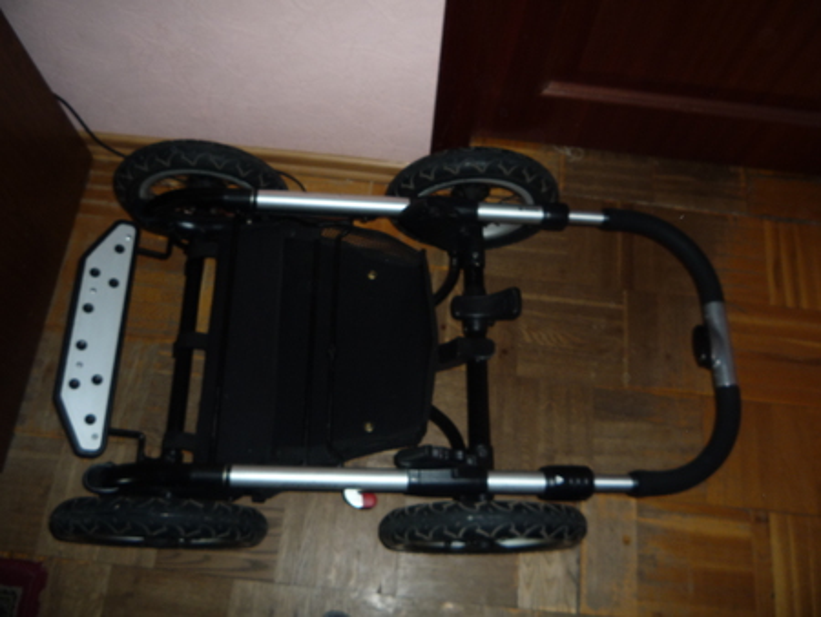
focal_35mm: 30
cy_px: 308
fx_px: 712
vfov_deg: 46.8
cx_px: 410
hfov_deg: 59.9
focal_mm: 5.2
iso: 125
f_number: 4
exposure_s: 1/30
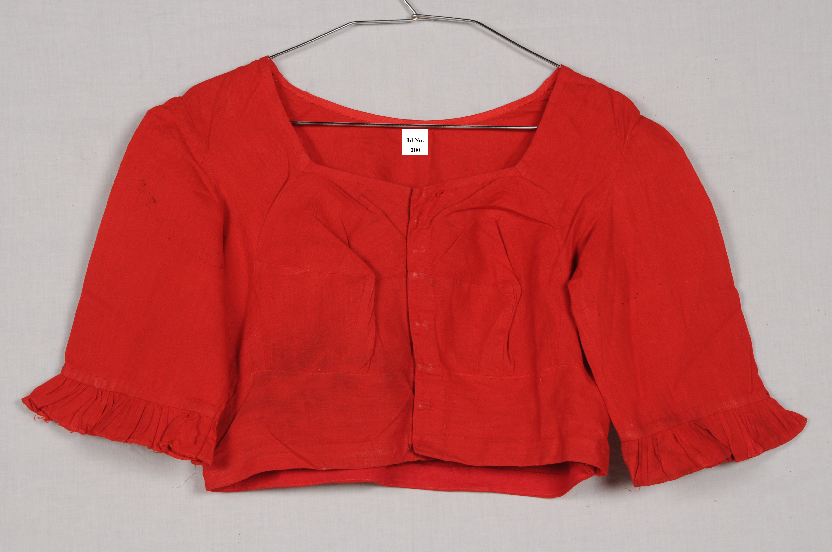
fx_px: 2424
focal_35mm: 105
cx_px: 416
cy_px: 276
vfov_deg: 13.0
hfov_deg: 19.5
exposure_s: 1/5
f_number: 16
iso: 400
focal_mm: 70
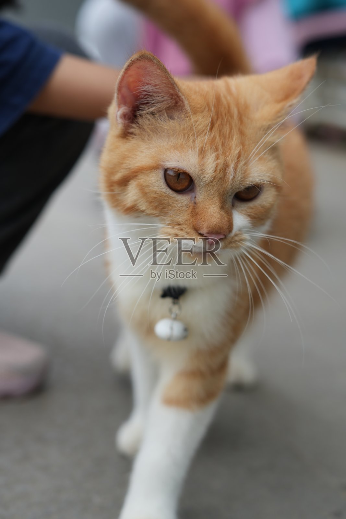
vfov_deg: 39.6
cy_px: 260
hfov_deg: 27.0
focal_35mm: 50
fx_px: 721
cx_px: 173
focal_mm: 50
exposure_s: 1/250
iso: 100
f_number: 3.5
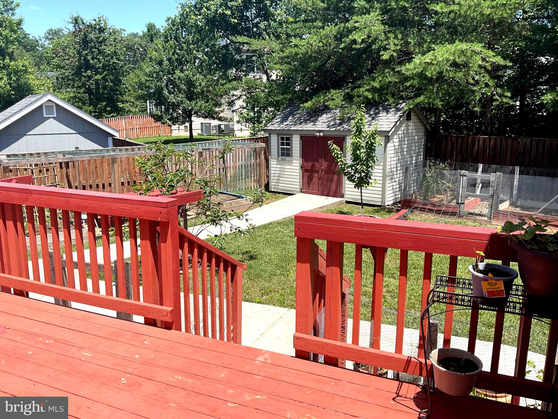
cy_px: 210
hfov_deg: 61.7
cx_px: 279
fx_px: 467
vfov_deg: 48.2
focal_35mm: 29
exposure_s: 1/1342
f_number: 1.8
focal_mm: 3
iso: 16
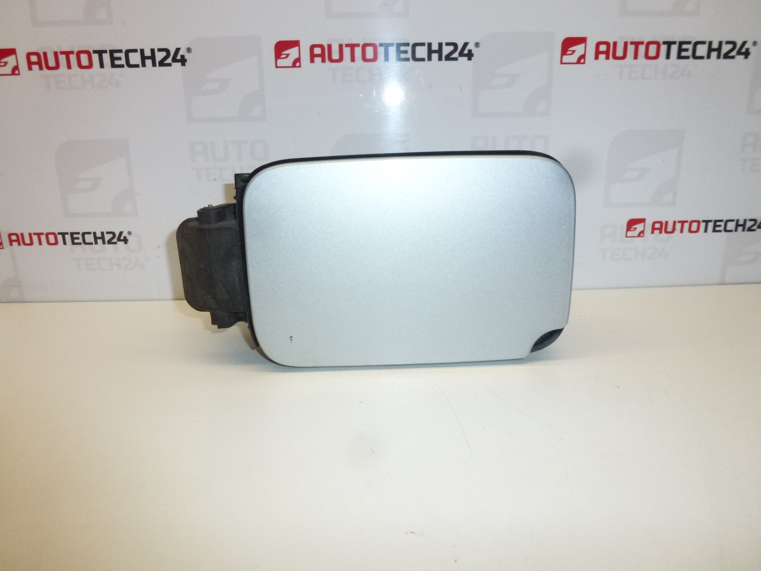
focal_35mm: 24
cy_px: 286
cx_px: 380
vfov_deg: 56.8
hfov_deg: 71.6
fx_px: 528
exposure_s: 1/400
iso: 400
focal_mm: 4.3
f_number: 3.3
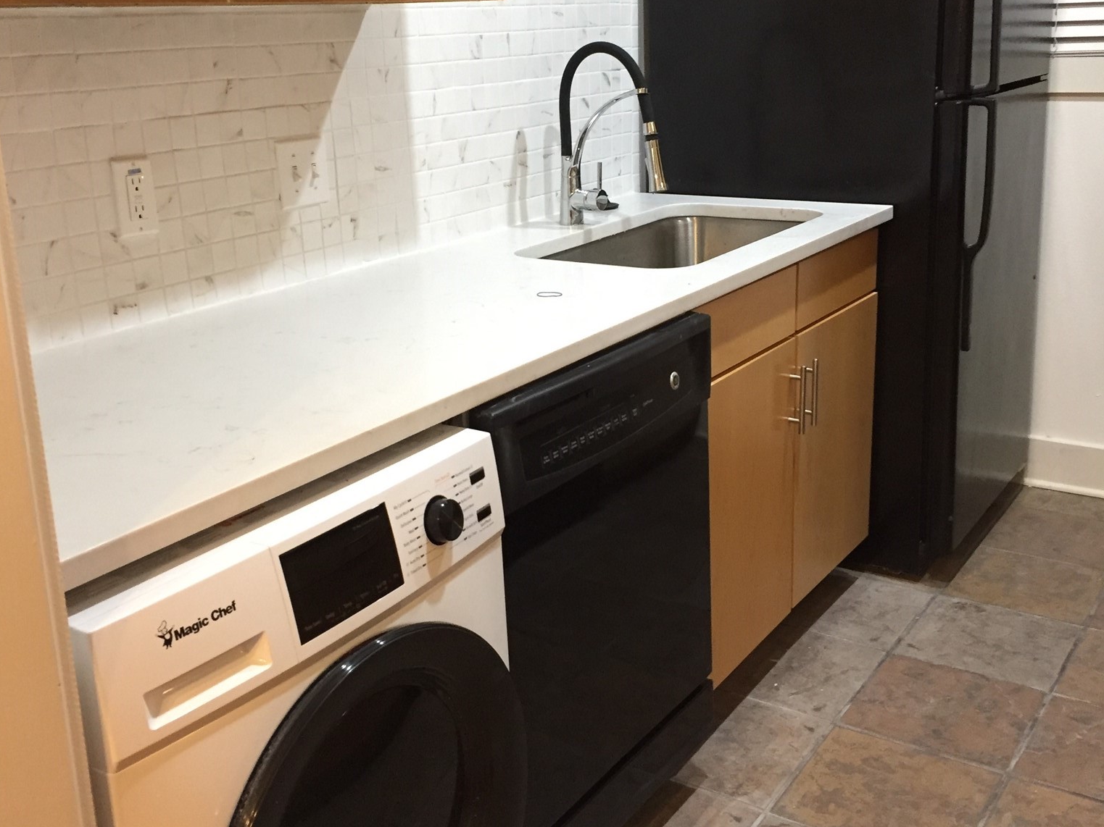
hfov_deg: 47.9
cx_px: 551
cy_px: 352
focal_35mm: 39
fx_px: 1244
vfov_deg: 36.7
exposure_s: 1/33
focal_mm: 4.15
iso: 320
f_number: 2.2
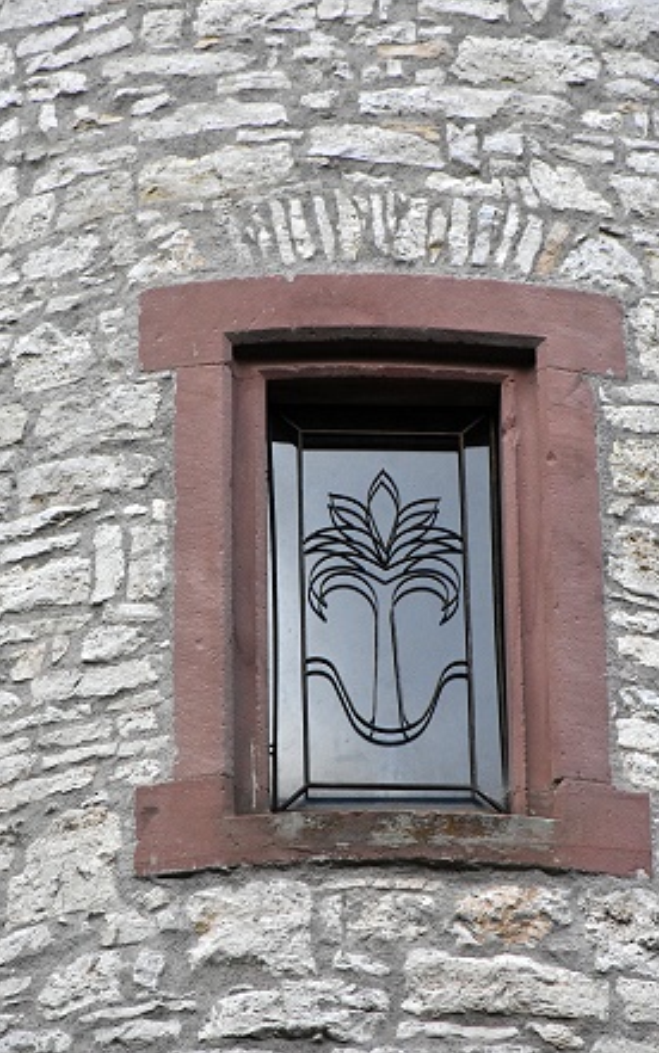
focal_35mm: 215
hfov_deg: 6.1
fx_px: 6172
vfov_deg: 9.8
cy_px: 526
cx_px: 347
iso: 3200
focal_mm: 140
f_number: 9
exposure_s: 1/5000
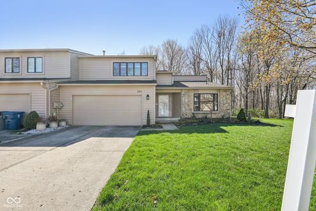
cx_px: 158
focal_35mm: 16
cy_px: 106
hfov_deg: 96.8
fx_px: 140
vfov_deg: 73.7
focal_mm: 16
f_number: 8
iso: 100
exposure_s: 1/200
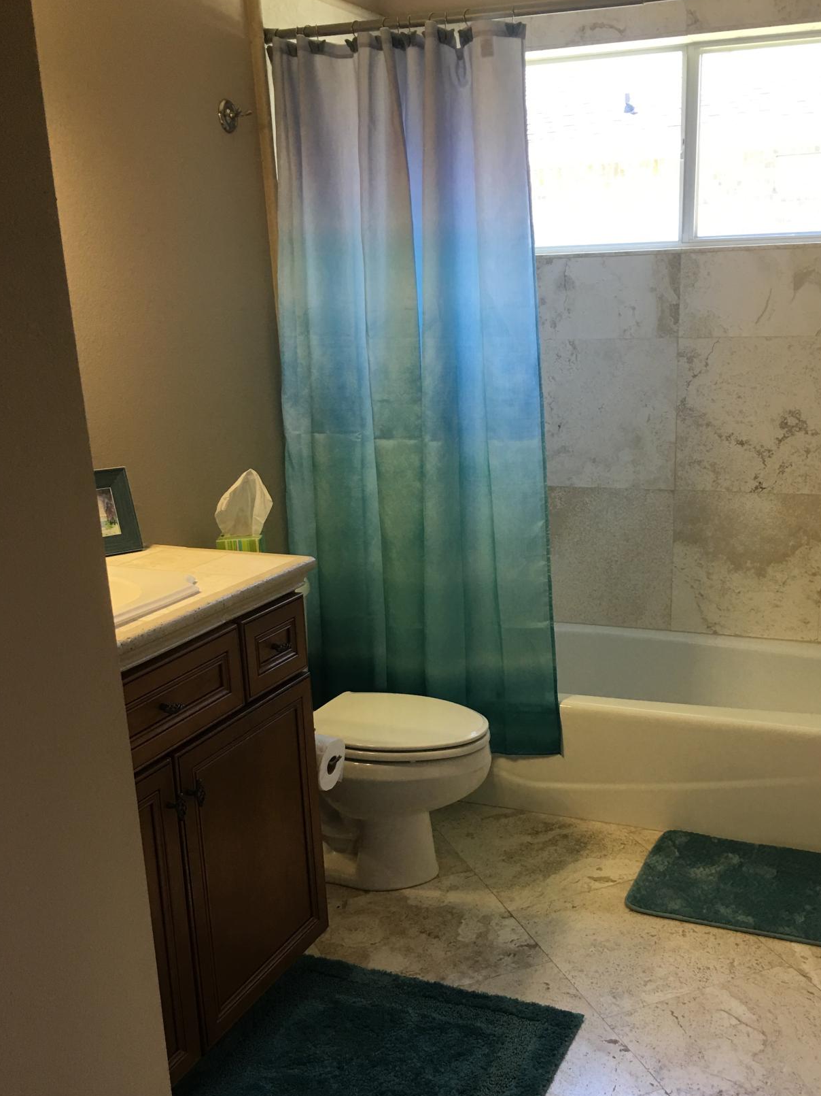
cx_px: 481
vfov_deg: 51.0
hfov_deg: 39.5
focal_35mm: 36
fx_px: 1139
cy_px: 664
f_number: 2.2
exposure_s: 1/30
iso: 32
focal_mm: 4.15
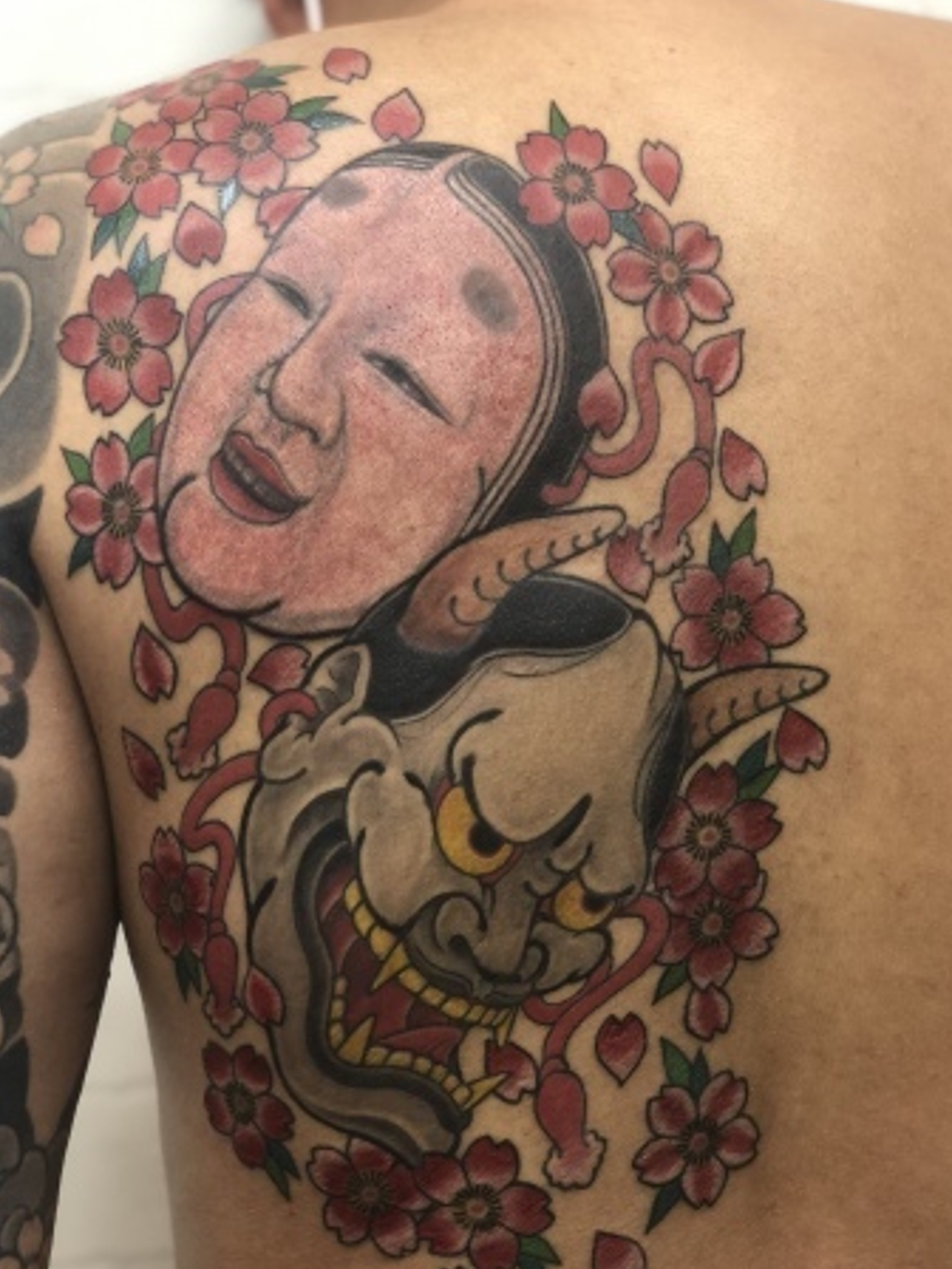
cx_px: 455
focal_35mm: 58
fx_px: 2127
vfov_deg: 33.2
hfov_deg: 25.2
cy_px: 680
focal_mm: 6
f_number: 2.4
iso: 100
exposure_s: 1/60
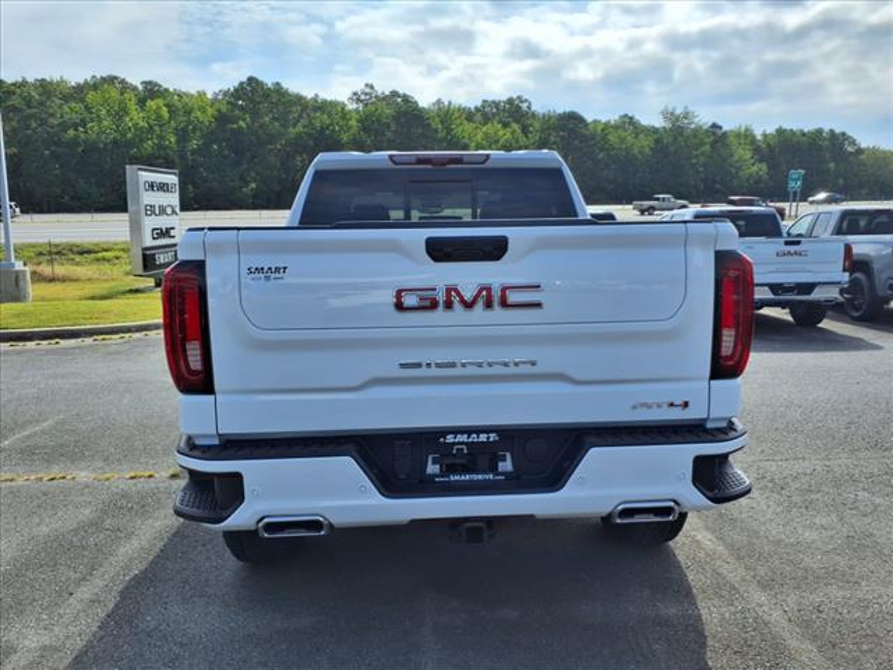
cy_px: 335
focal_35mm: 27
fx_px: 697
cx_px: 446
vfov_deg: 51.4
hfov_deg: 65.3
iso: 40
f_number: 1.9
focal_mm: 3.58
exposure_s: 1/3333
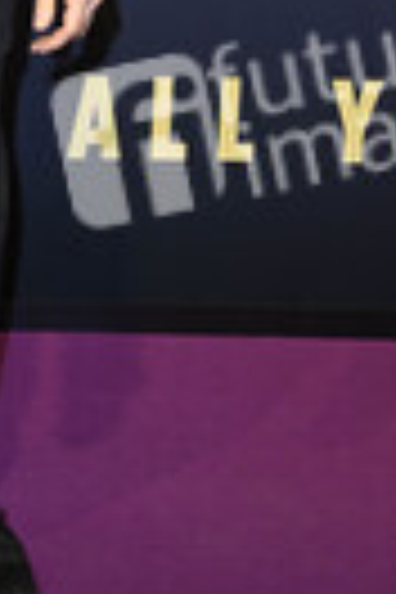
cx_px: -124
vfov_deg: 14.9
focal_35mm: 133
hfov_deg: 10.1
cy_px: -104
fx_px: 2194
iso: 500
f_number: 6.3
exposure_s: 1/250
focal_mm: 44
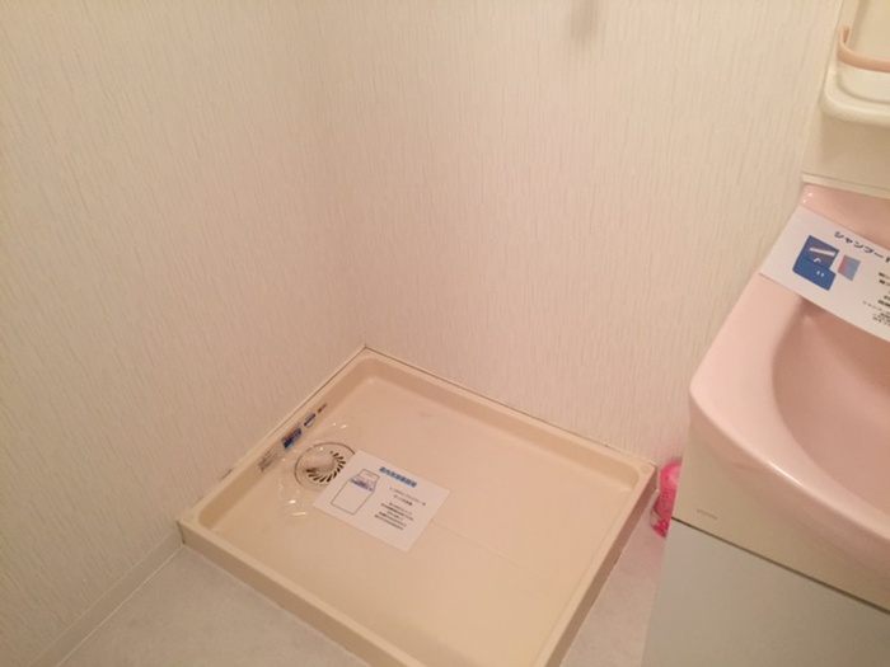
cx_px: 445
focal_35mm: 29
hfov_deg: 61.7
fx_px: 746
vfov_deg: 48.2
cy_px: 334
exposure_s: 1/30
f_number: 2.2
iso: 100
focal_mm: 4.15
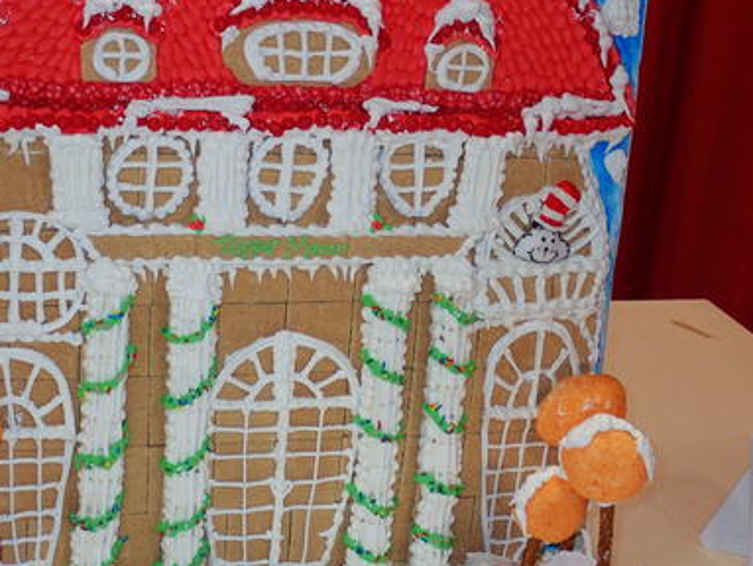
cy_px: 251
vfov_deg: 24.4
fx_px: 1306
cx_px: 305
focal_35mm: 60
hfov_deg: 32.1
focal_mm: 8.4
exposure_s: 1/50
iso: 200
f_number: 3.1
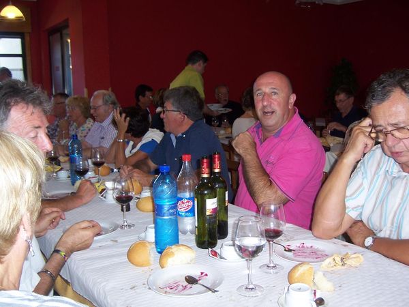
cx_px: 204
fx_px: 425
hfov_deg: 51.4
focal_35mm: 36
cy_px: 154
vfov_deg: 39.7
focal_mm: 6.2
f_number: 2.8
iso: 80
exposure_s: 1/60
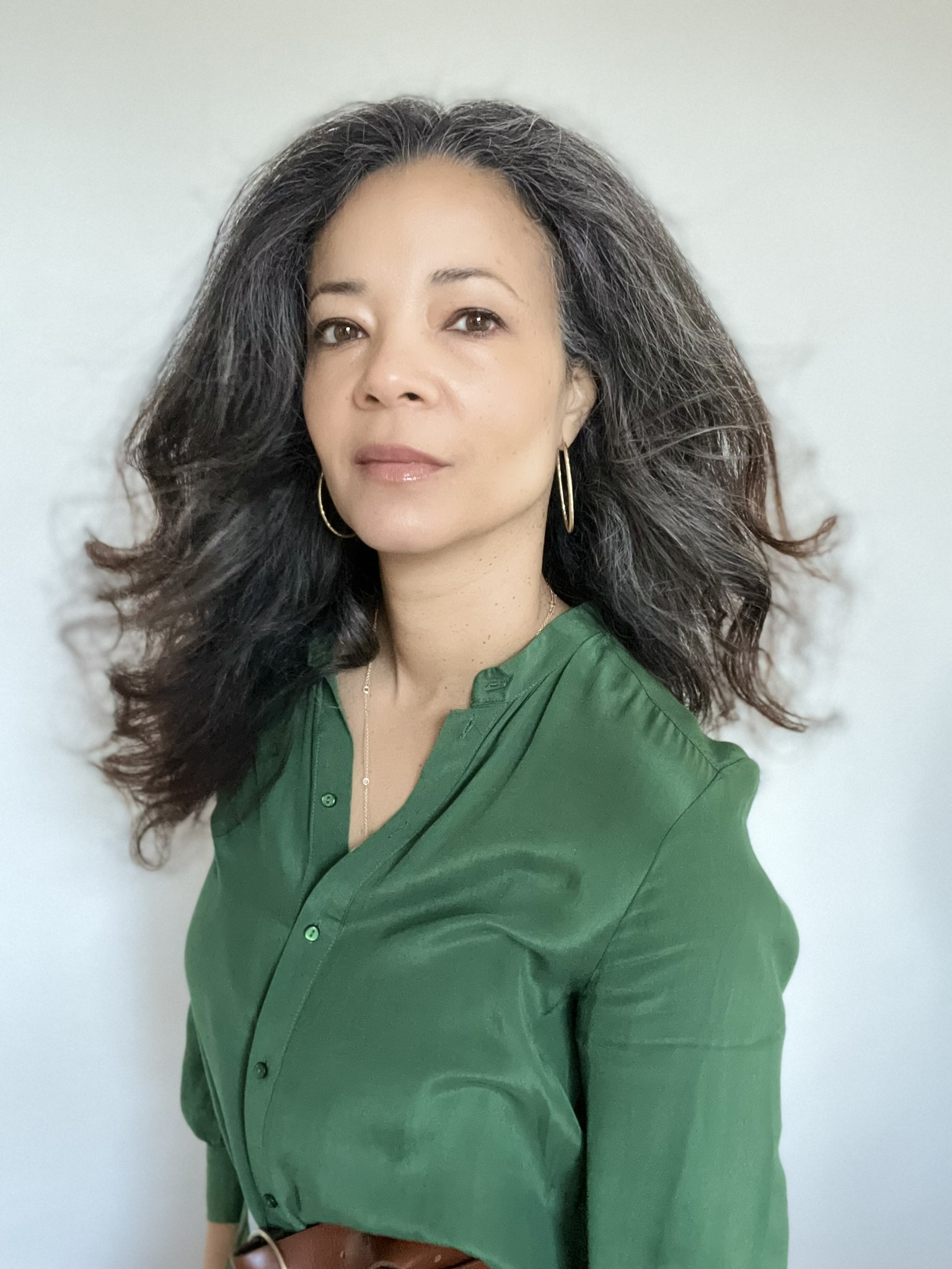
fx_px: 1100
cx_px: 476
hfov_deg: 46.8
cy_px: 634
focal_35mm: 30
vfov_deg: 60.0
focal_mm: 2.71
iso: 800
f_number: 2.2
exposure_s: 1/26
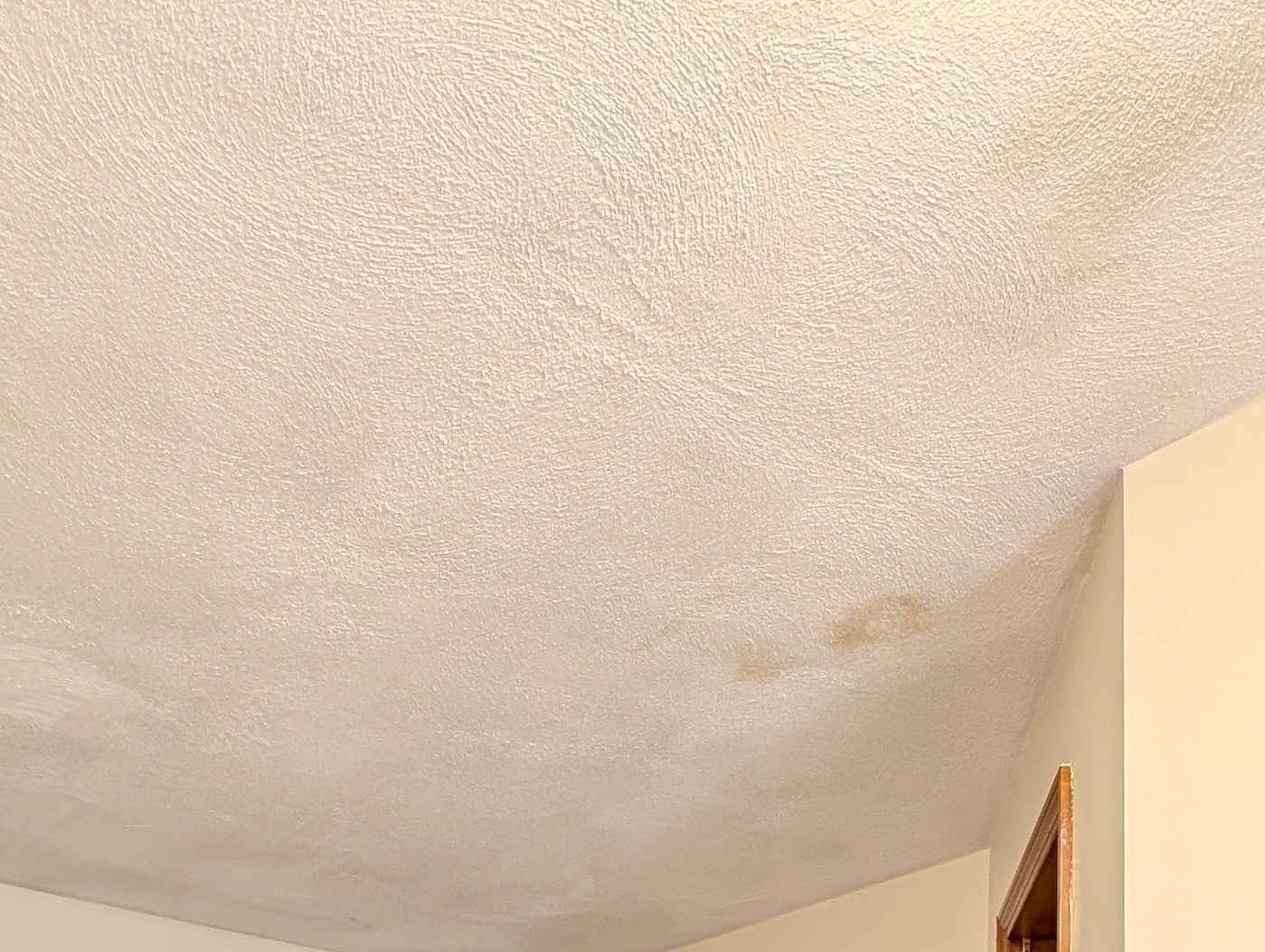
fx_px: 1281
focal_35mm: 35
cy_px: 1294
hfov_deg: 52.5
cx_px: 687
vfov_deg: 30.4
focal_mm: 2.23
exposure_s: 1/40
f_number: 1.95
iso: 102
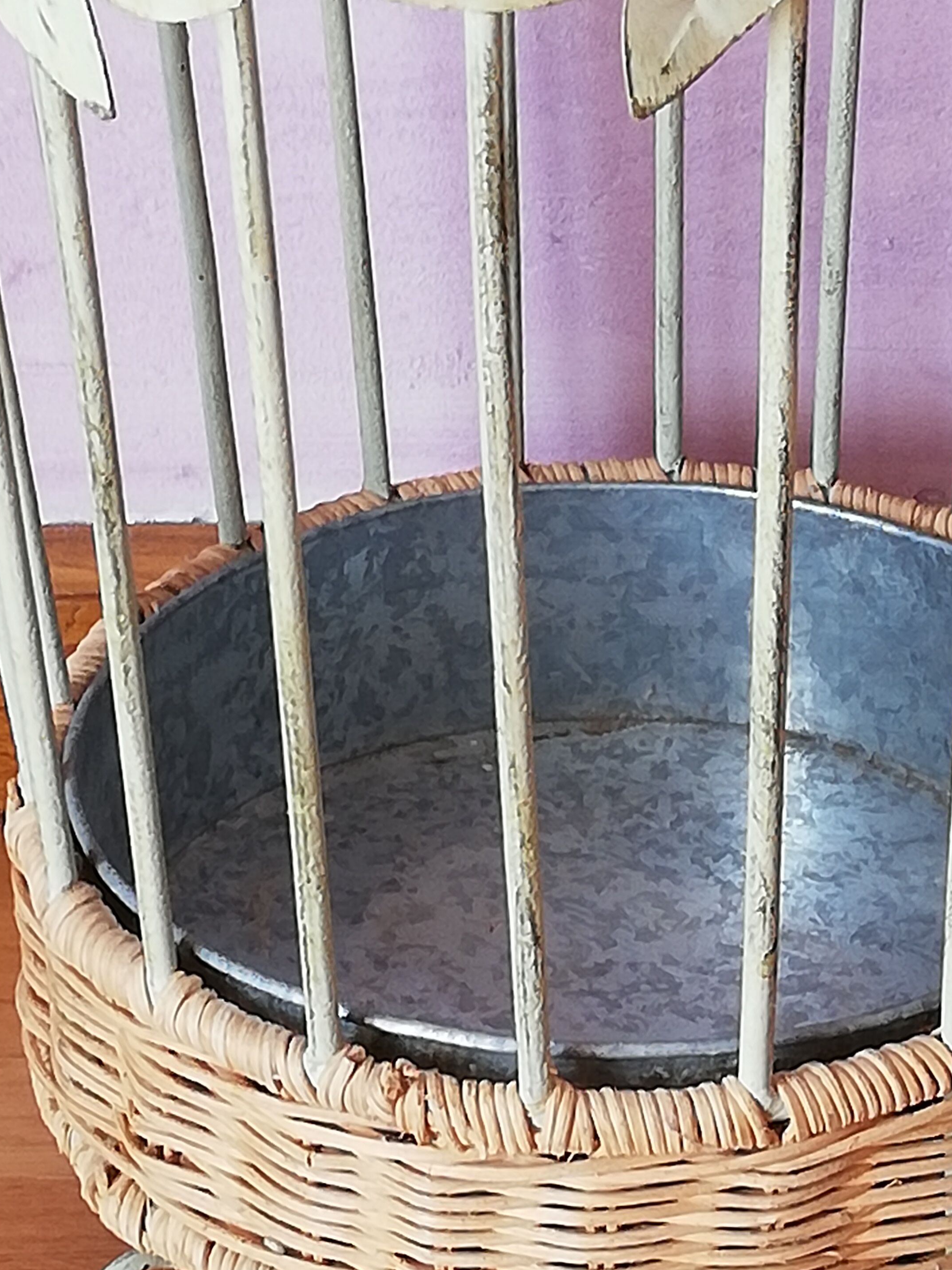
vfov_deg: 14.8
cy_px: 699
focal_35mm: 133
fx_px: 4877
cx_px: 602
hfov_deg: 11.1
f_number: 2.2
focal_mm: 3.81
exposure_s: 1/33.3
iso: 160
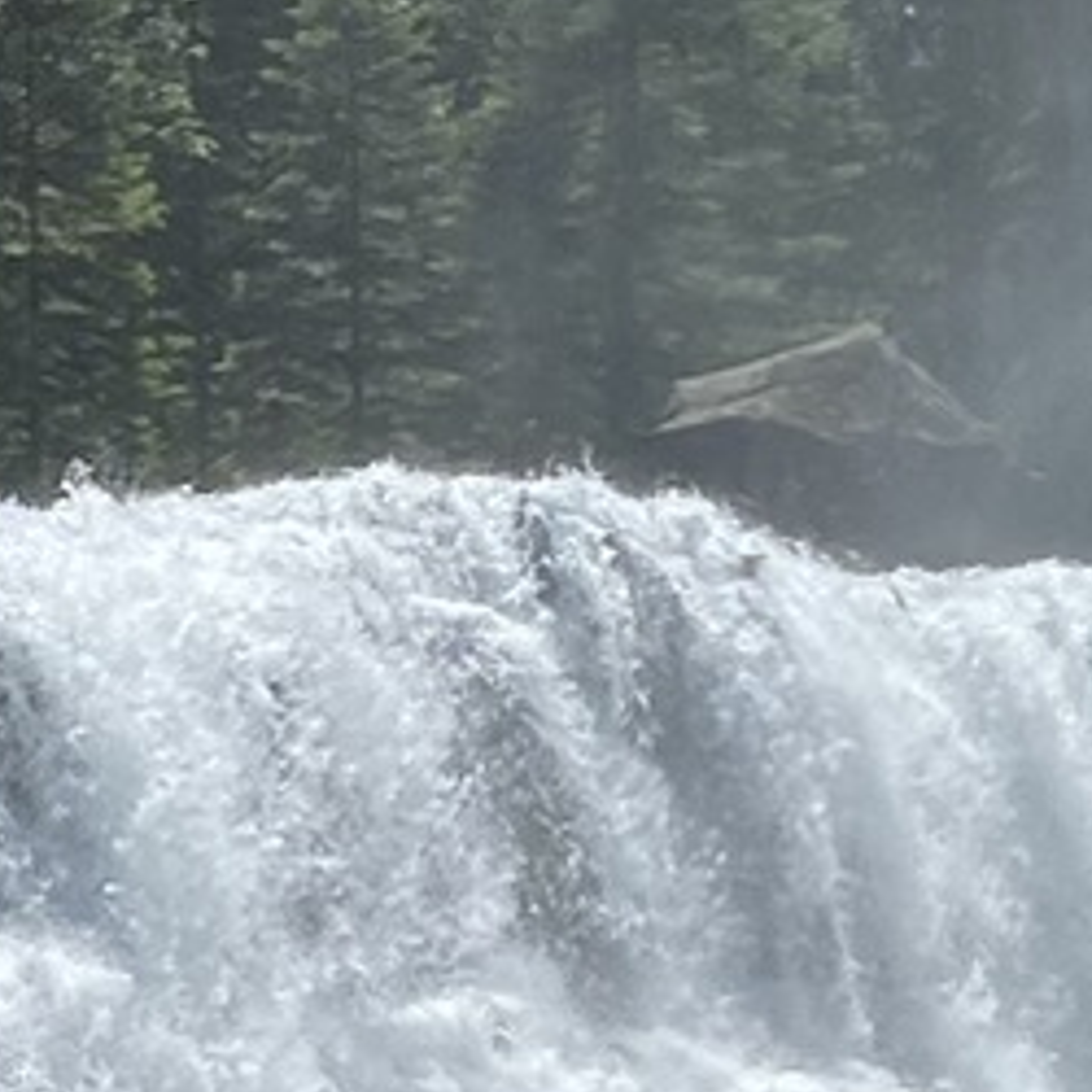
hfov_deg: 9.2
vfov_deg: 9.2
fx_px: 6710
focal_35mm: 188
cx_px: -66
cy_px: 1114
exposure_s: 1/3300
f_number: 1.8
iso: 32
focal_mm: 4.25
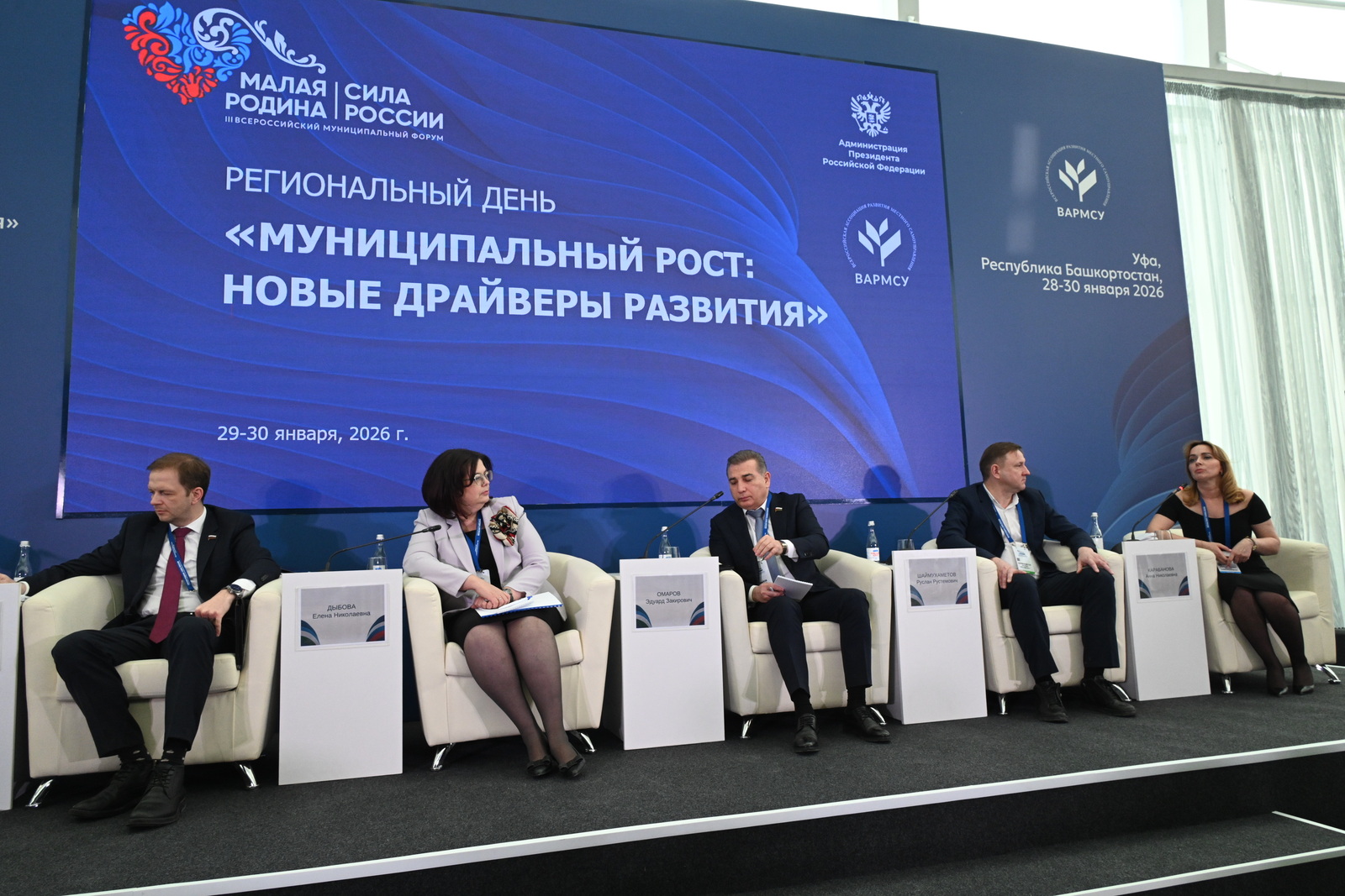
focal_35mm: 24
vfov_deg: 53.1
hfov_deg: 73.7
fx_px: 897
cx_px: 672
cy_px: 448
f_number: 9
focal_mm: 24
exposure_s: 1/80
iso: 1600
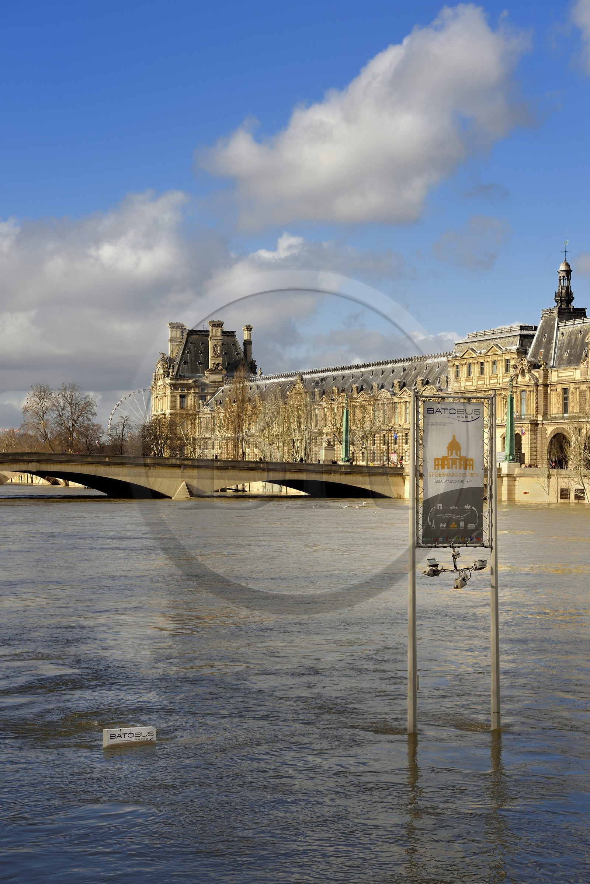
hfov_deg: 19.5
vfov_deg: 28.8
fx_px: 1721
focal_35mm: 70
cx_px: 295
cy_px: 442
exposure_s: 1/320
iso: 200
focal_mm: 70
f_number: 11
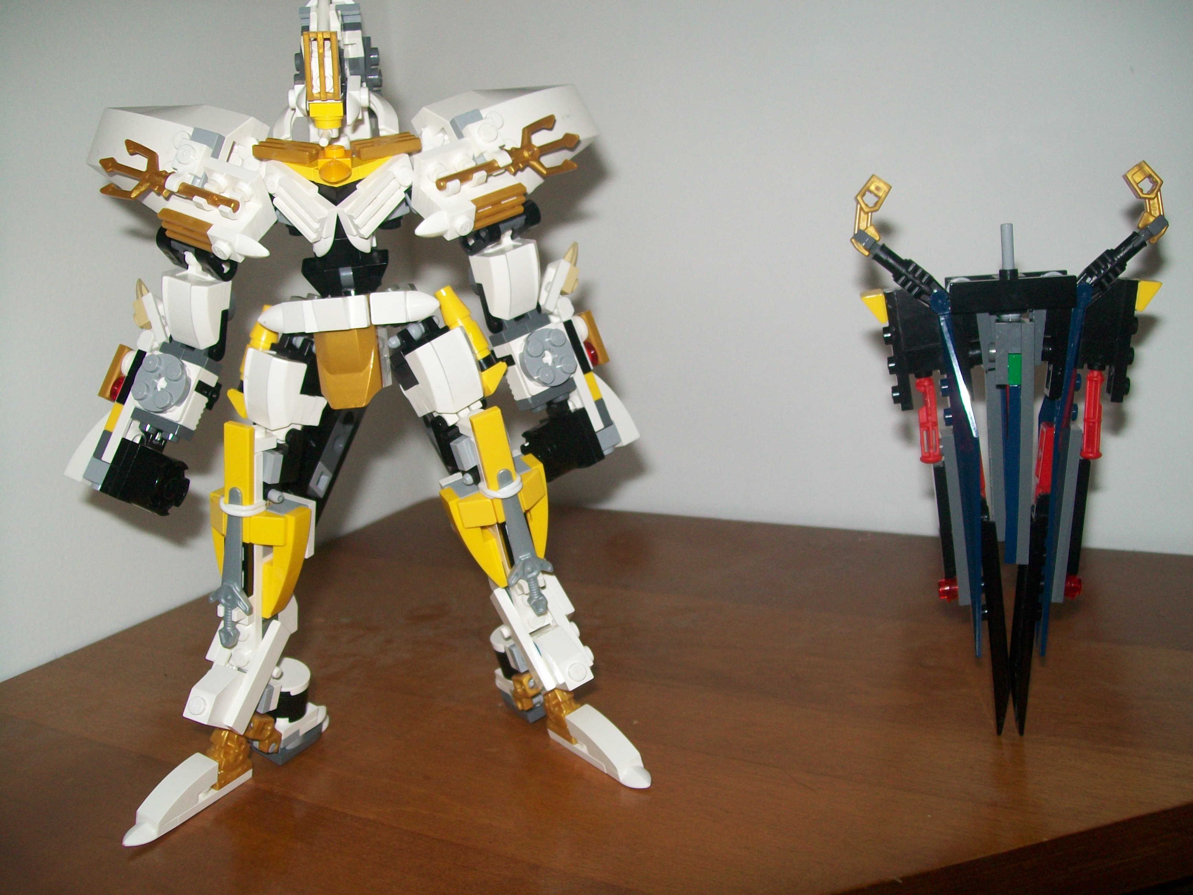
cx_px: 596
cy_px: 448
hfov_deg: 51.4
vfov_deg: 39.7
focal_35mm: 36
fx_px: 1241
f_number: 2.7
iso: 64
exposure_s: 1/60
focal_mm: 6
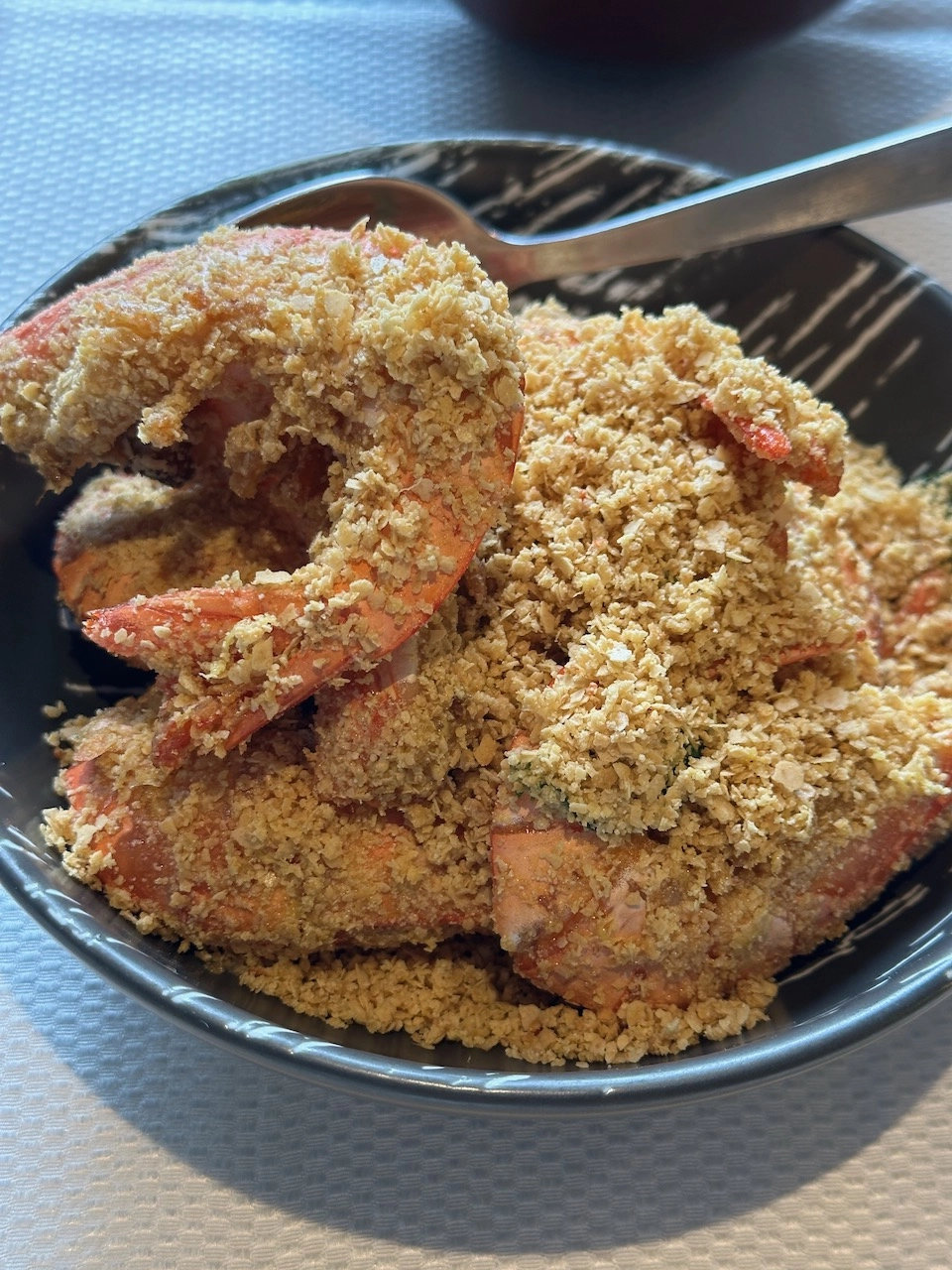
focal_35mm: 48
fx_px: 1760
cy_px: 635
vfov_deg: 39.7
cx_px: 476
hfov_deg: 30.3
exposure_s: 1/100
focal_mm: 6.9
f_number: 1.8
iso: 125
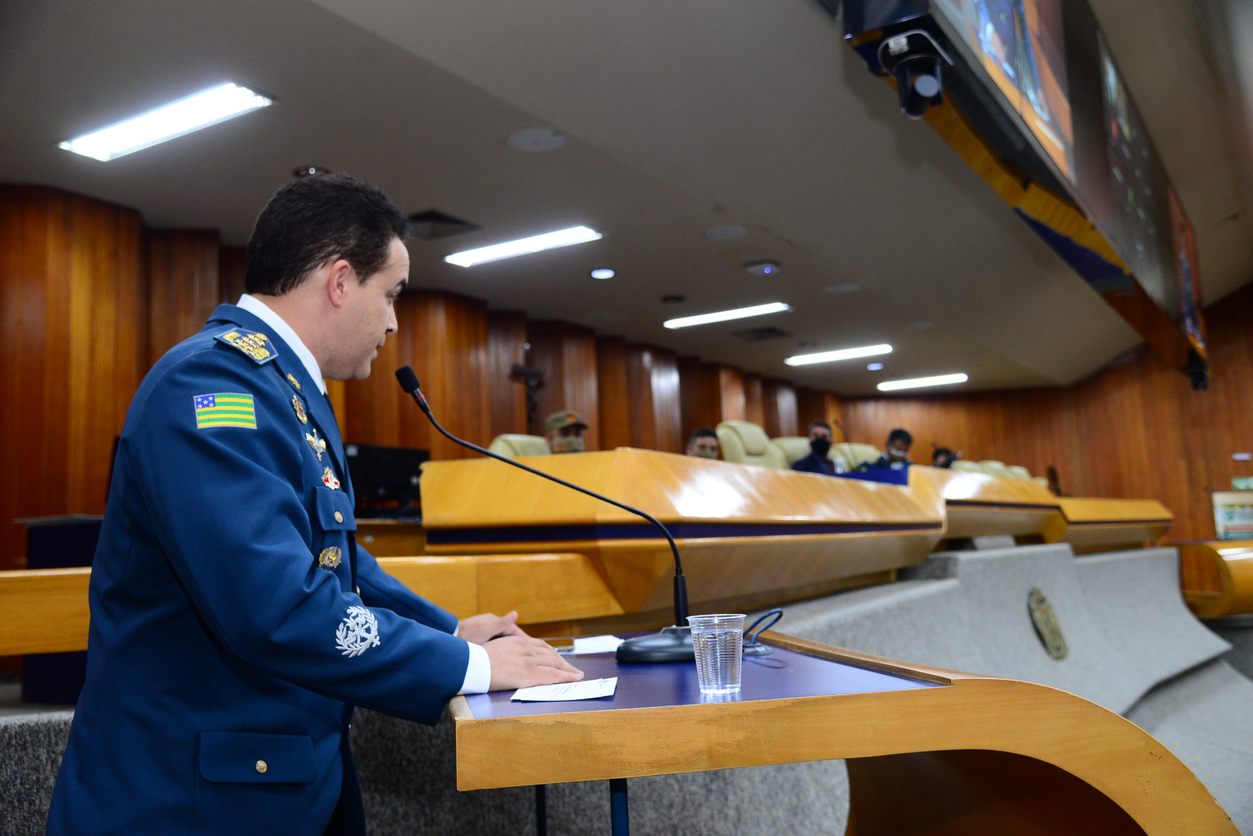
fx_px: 1114
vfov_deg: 41.1
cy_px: 418
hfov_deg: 58.7
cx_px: 626
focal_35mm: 32
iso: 1600
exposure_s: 1/60
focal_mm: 32
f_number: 4
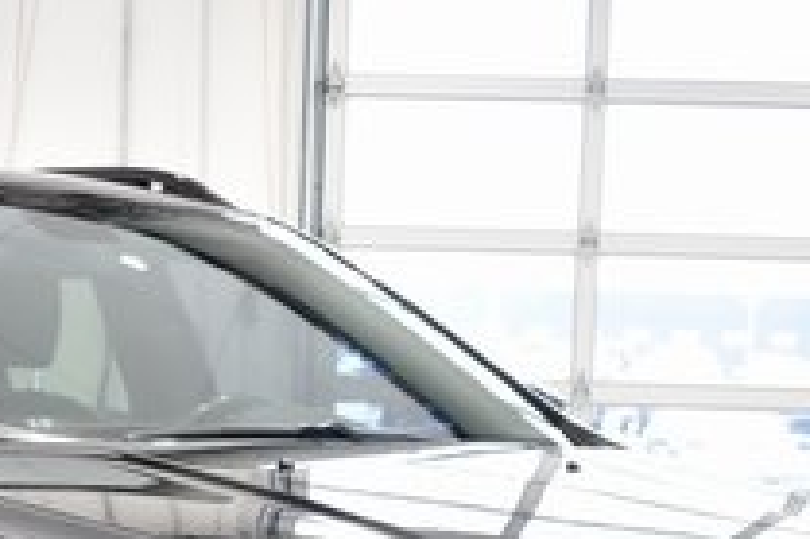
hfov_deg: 22.0
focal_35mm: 92
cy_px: 785
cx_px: 221
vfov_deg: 14.0
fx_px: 2068
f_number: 3.8
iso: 320
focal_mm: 20
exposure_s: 1/30
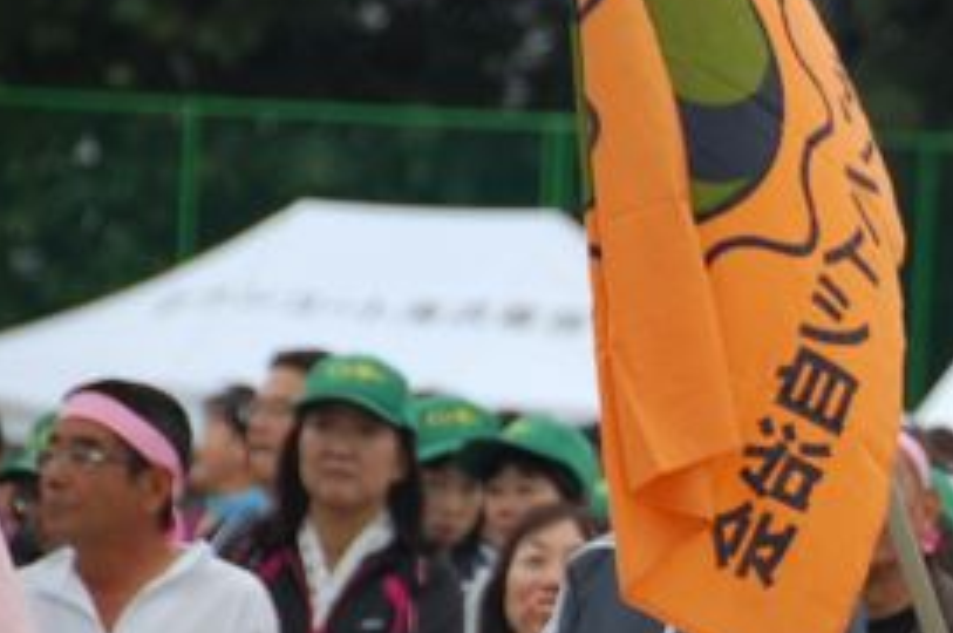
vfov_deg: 2.6
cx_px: 1037
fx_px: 14066
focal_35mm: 532
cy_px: 524
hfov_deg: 3.9
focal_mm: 150
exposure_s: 1/640
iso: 400
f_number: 5.6
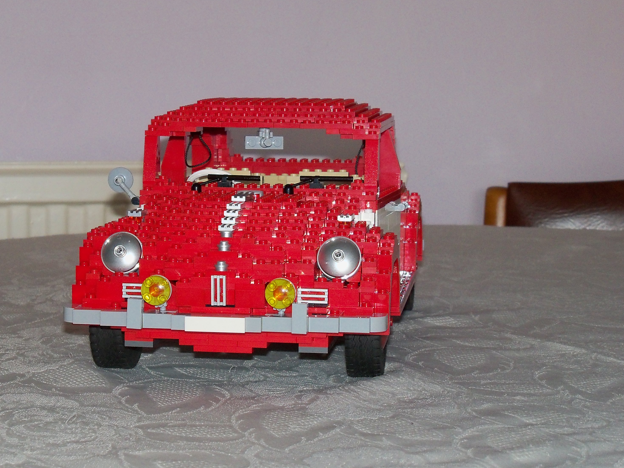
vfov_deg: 17.0
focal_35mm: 87
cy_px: 220
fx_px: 1568
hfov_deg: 22.5
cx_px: 258
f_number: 4.1
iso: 200
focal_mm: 12.3
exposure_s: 1/30
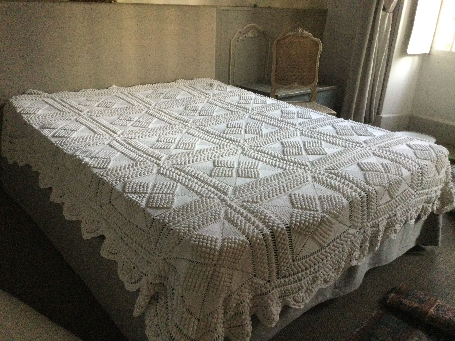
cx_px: 228
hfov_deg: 58.4
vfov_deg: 45.4
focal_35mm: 31
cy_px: 170
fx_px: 407
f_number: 2.4
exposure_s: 1/25
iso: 200
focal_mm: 3.3
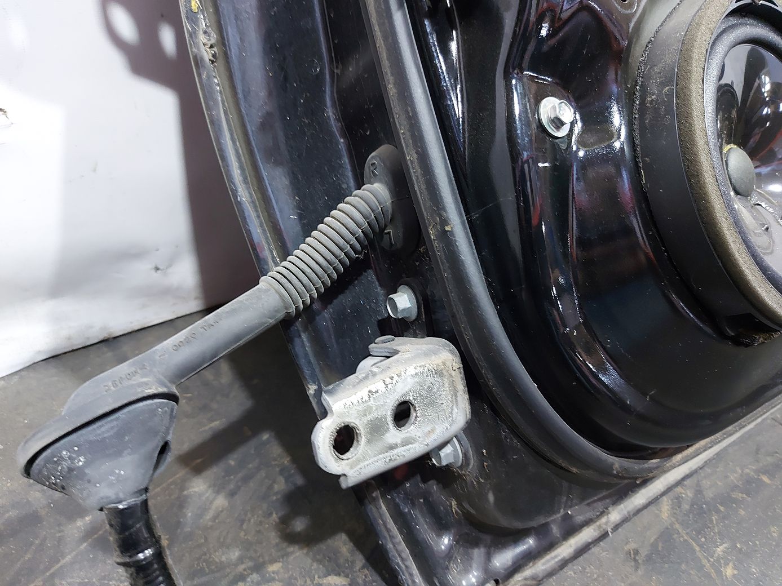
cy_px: 293
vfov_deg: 56.8
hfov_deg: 71.6
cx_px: 391
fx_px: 542
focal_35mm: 24
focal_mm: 5.23
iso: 250
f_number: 1.8
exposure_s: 1/25
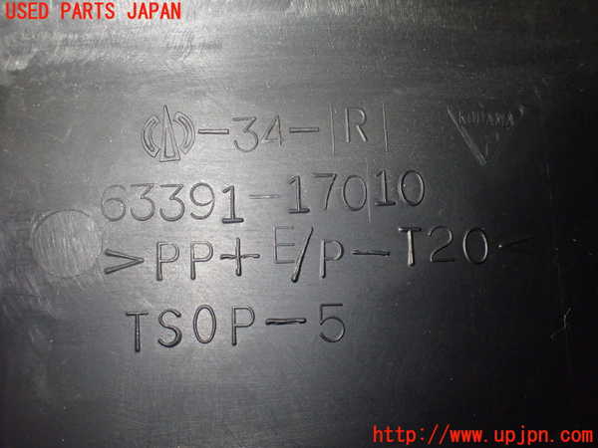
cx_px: 299
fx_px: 518
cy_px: 224
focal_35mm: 30
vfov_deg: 46.8
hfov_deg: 60.0
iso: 640
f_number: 2.3
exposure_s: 1/125
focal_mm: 5.4
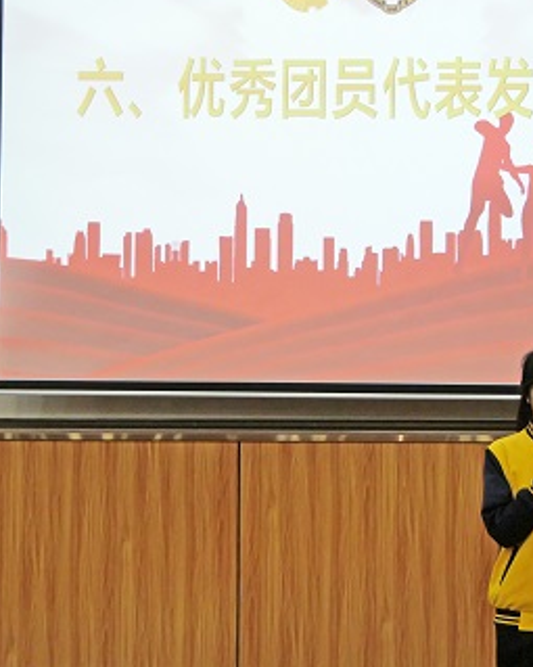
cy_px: 296
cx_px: 347
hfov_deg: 27.5
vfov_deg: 34.1
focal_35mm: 55
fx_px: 1085
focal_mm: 18
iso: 1250
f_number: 3.9
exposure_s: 1/160
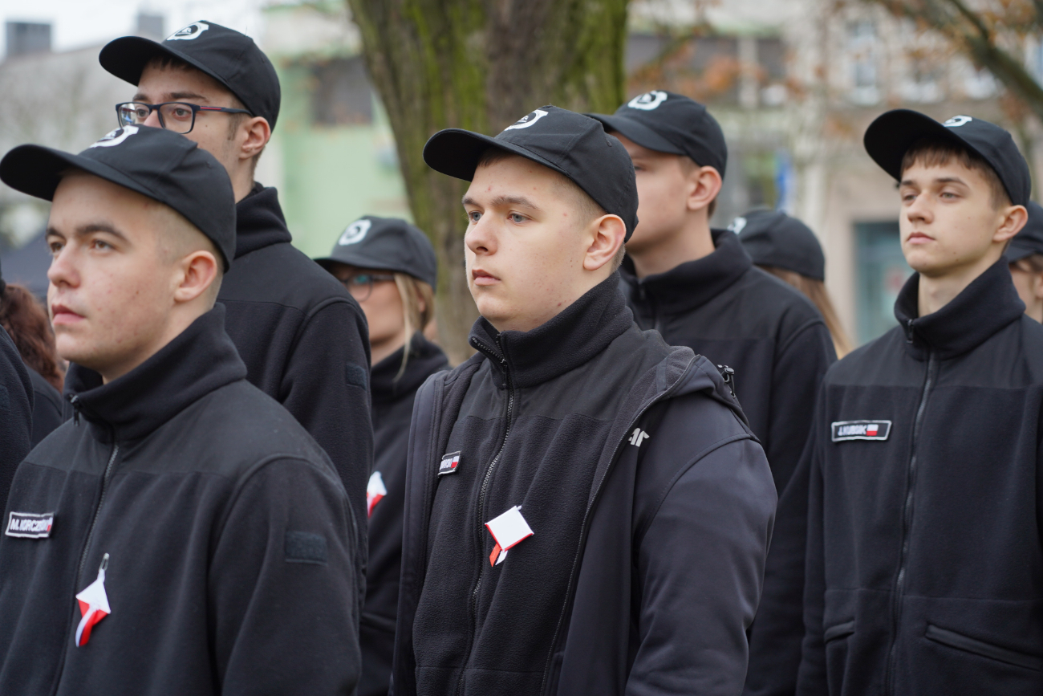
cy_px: 348
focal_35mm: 105
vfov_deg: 13.0
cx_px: 522
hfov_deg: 19.5
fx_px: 3042
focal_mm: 105
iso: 200
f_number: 4
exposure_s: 1/100
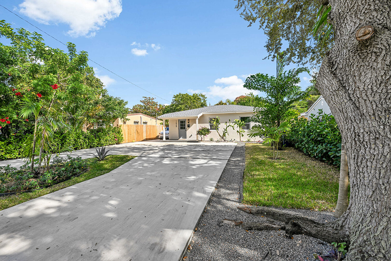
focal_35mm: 14
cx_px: 196
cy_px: 130
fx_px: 152
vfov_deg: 81.2
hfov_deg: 104.3
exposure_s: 1/160
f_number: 9
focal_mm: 14
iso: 80
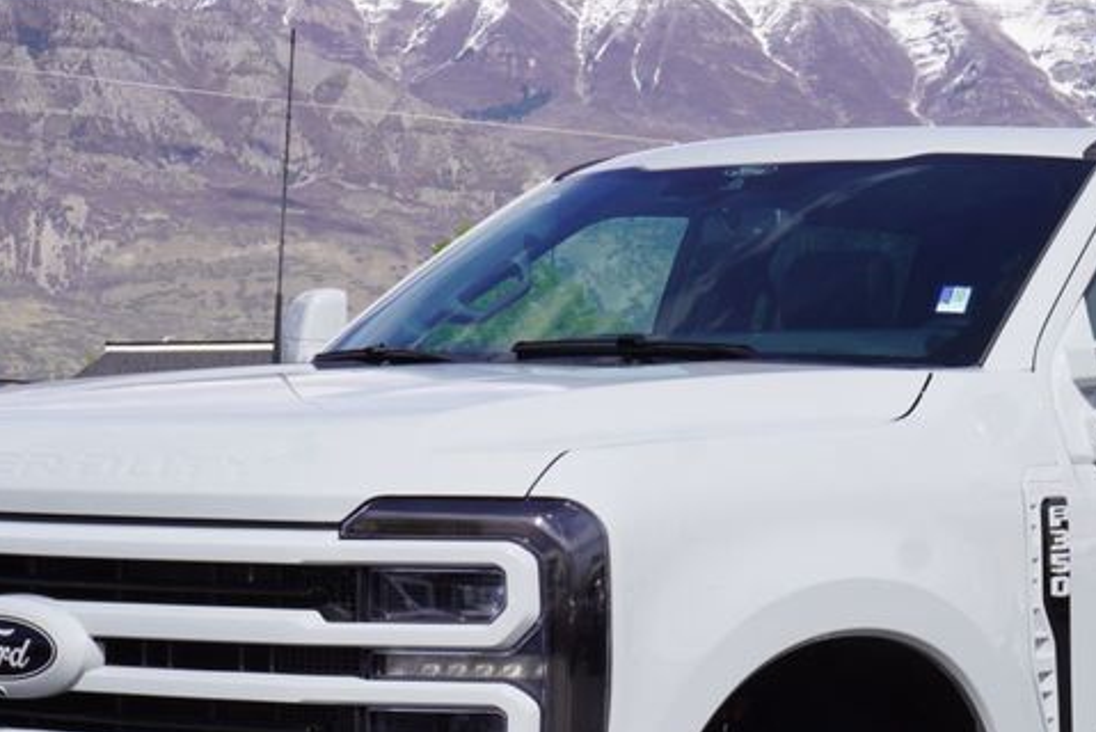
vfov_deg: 12.4
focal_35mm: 109
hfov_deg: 18.6
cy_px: 771
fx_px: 3320
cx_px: 817
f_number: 11
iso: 100
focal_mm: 34
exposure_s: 1/200
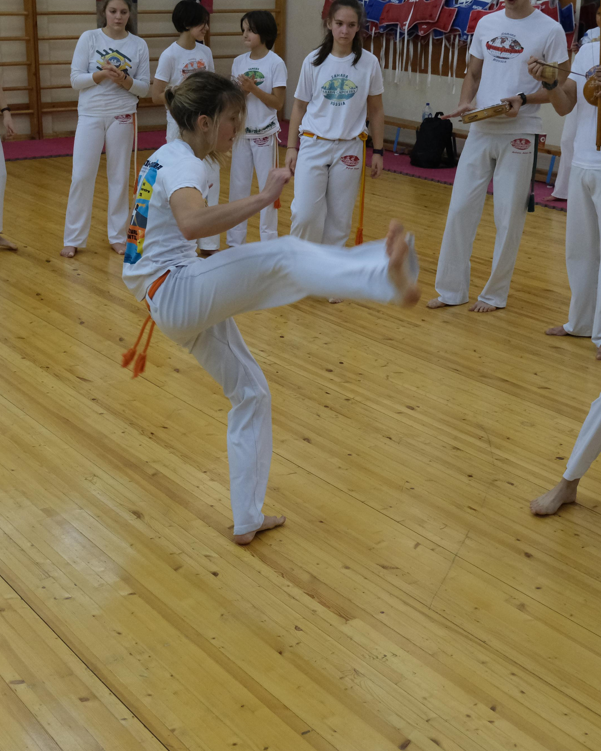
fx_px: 1178
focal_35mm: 53
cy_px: 379
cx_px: 267
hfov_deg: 28.6
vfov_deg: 35.4
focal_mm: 24.9
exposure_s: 1/320
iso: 2500
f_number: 4.4
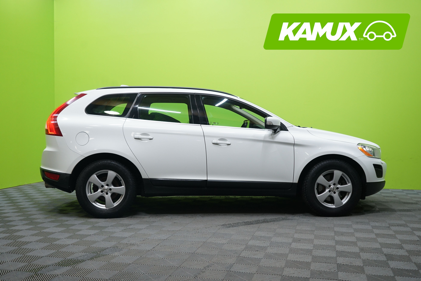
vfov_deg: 35.9
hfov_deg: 51.9
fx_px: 433
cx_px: 210
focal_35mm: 37
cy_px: 140
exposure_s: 1/20
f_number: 4.5
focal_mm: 37
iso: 800
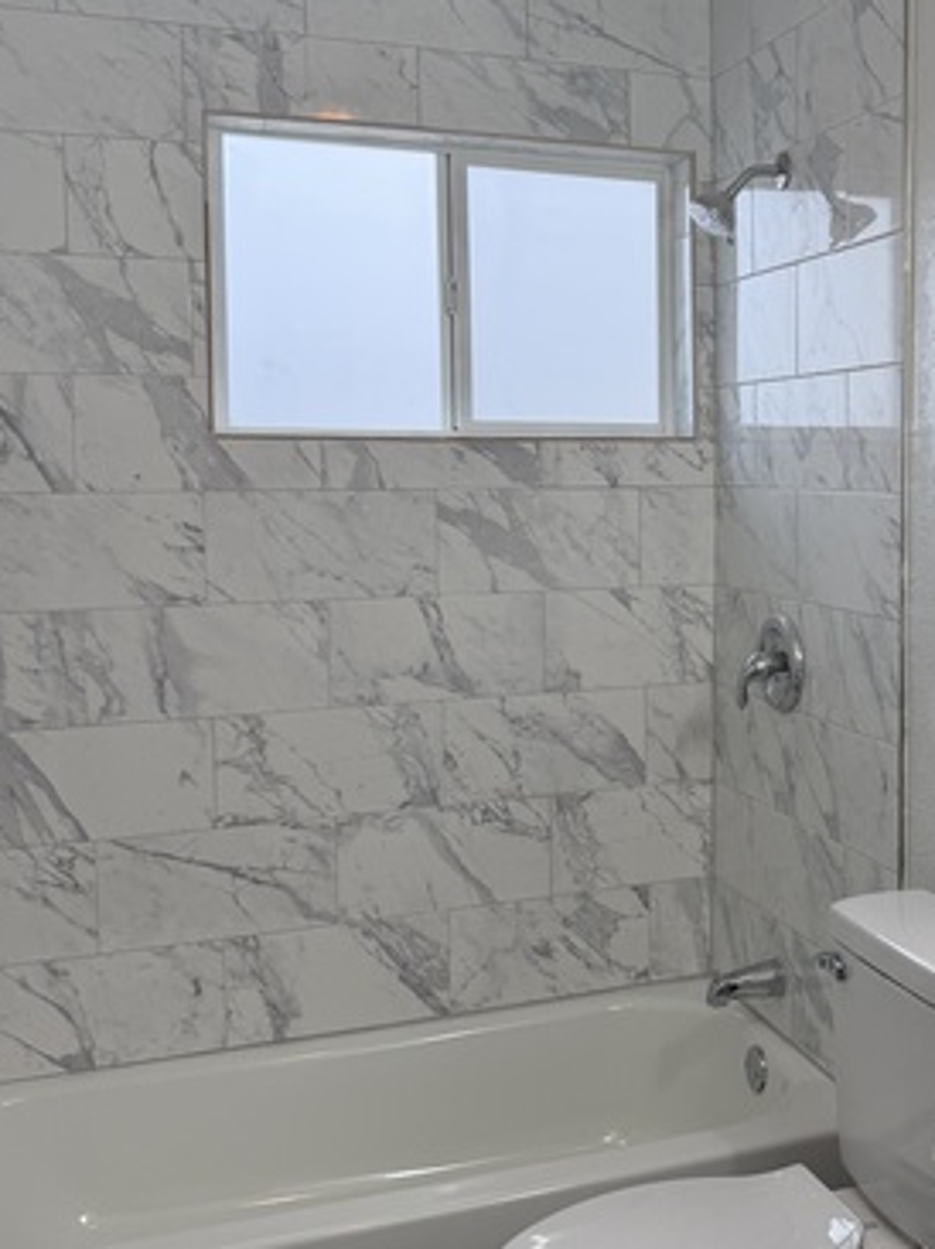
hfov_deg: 33.0
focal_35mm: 42
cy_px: 570
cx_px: 795
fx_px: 1514
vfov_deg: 44.8
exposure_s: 1/191
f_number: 1.78
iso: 100
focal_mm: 6.76
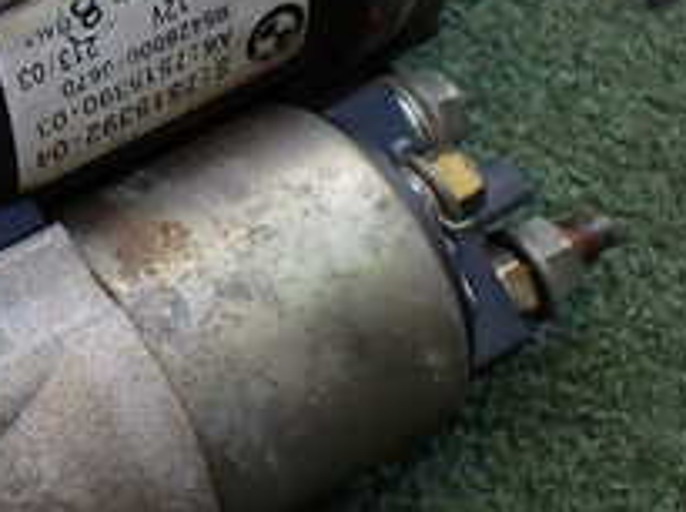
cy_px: 144
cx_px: -110
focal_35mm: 88
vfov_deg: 16.7
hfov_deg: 21.0
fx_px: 1741
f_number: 2.3
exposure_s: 1/125
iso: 200
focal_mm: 5.4
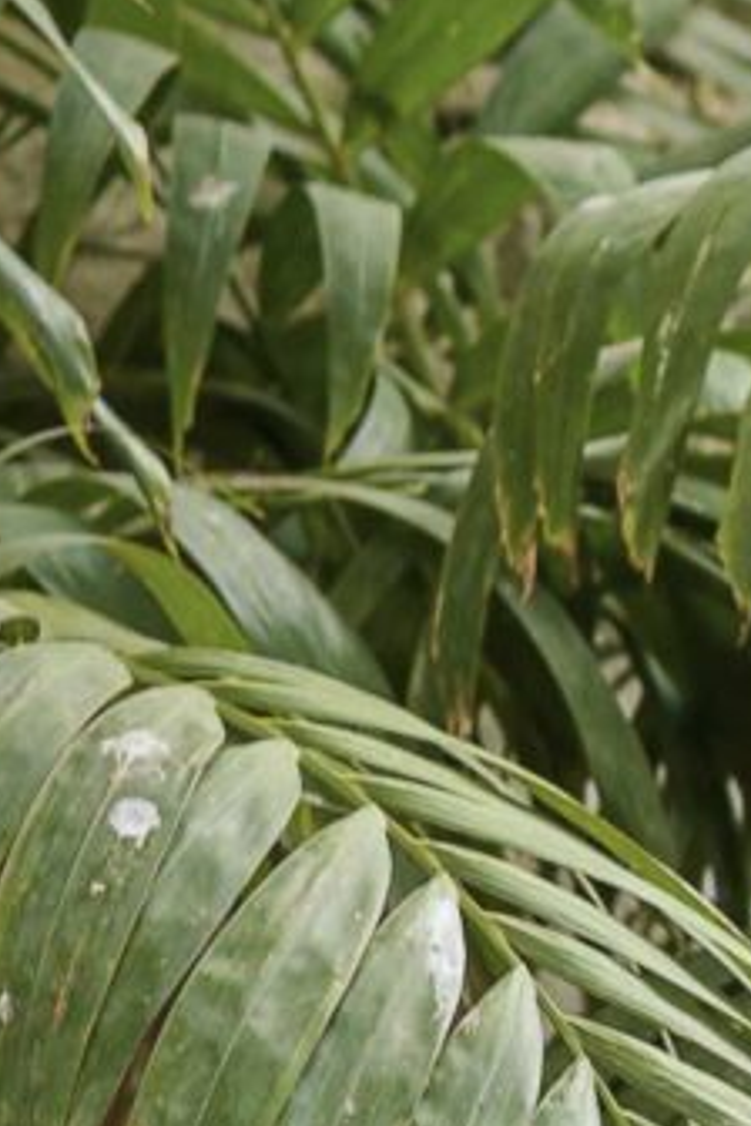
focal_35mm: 381
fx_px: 11921
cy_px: 771
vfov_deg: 5.4
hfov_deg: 3.5
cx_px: 2650
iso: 100
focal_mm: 50
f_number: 2.8
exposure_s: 1/160
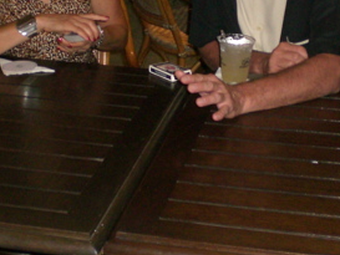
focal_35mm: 89
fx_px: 875
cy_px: 47
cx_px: 169
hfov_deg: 22.0
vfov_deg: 16.5
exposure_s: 1/30
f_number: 3.1
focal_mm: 6.3
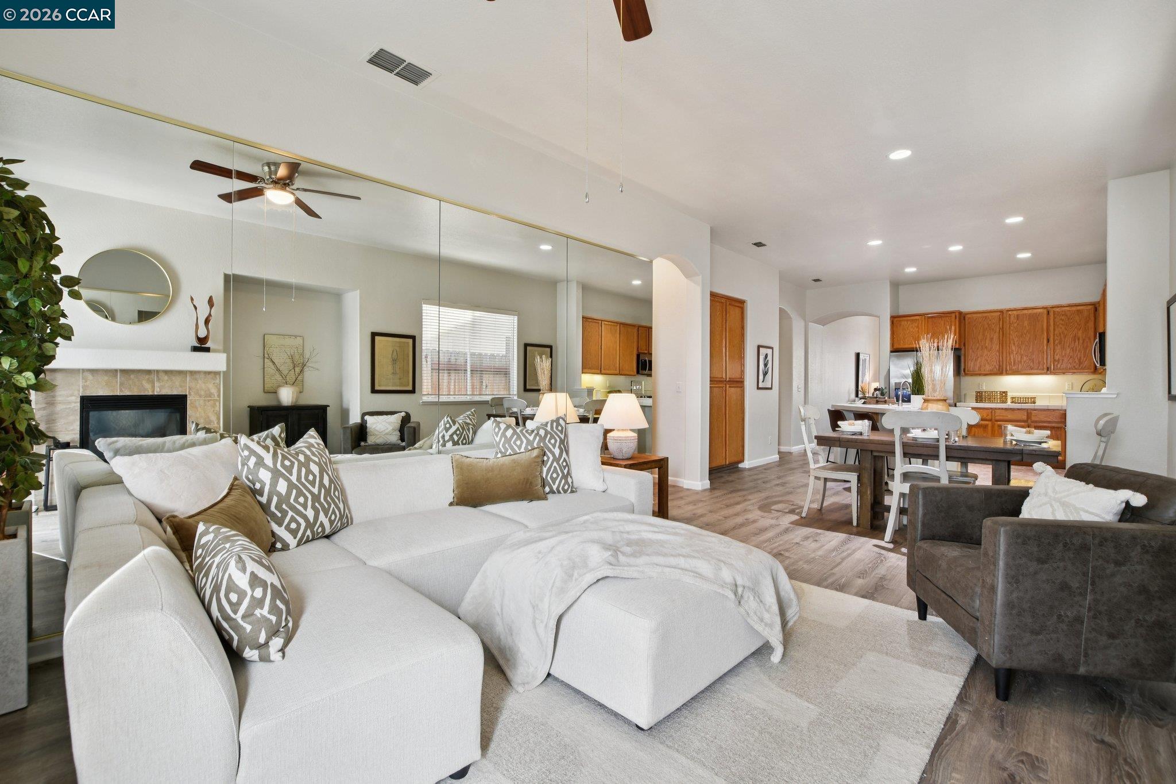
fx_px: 490
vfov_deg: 77.3
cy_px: 392
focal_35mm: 15
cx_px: 588
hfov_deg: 100.4
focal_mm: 10
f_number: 8
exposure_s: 1/8
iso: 100
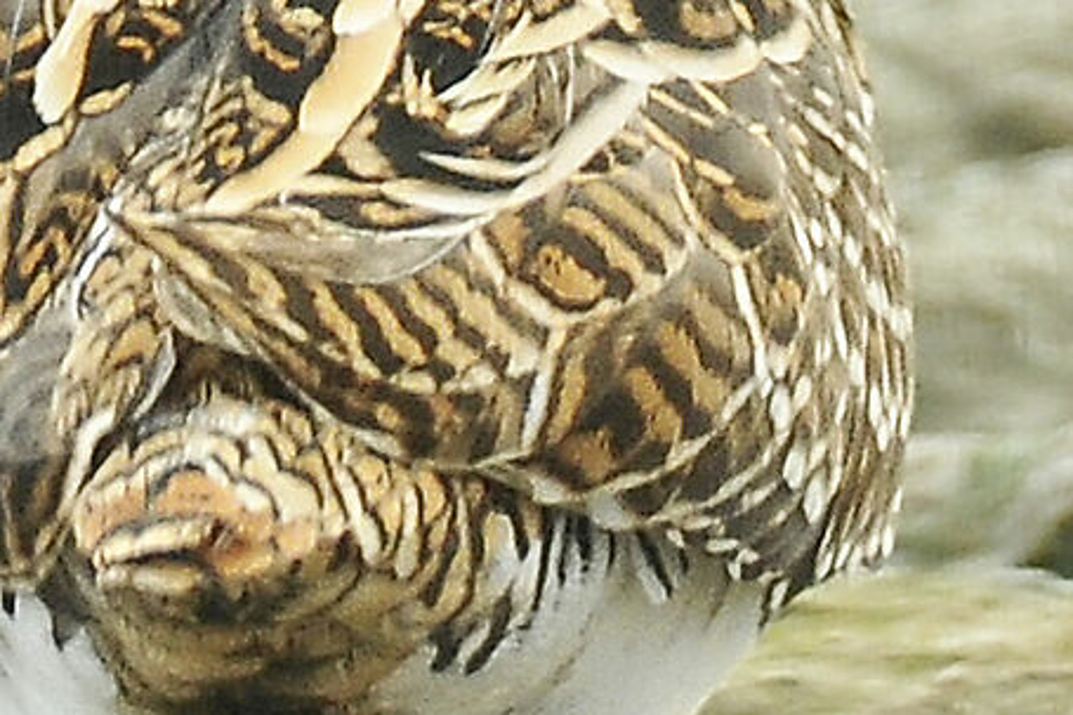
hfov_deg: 0.4
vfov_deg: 0.3
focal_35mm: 4742
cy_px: 352
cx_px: 1245
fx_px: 141279
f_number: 8
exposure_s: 1/160
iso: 500
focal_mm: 600
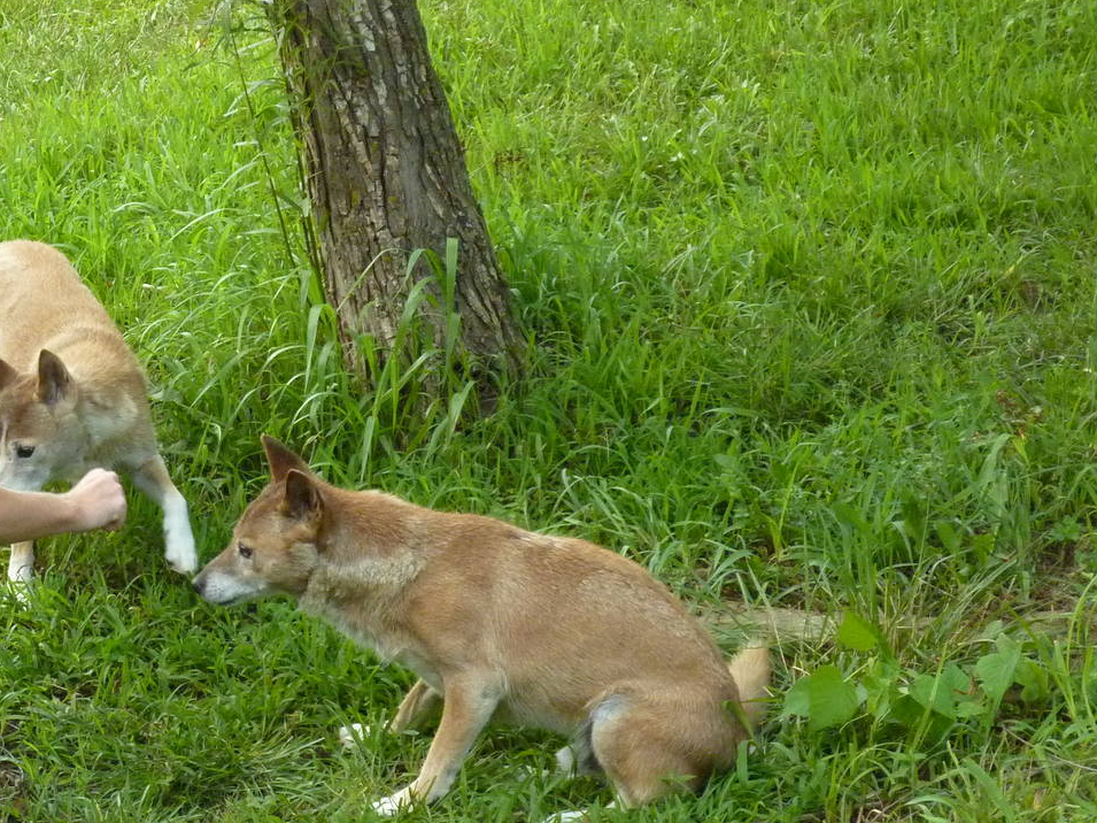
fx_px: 5894
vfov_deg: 8.0
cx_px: 207
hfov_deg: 10.6
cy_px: 326
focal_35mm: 186
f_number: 4.4
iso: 400
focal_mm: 18.2
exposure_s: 1/200
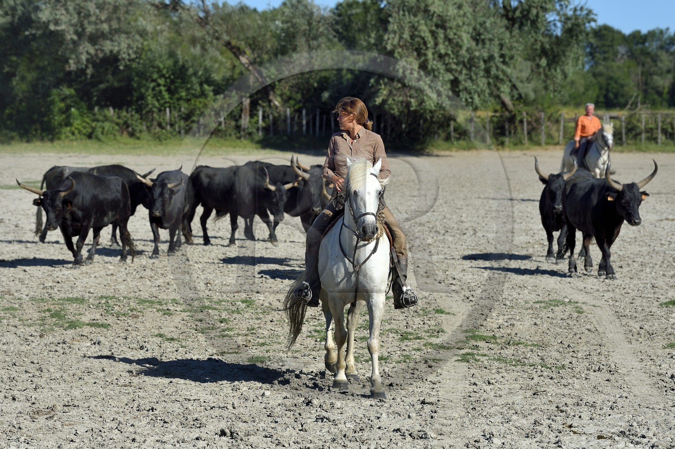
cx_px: 338
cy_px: 224
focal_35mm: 150
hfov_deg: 13.7
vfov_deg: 9.1
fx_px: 2812
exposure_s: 1/2000
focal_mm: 150
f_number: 6.3
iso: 400
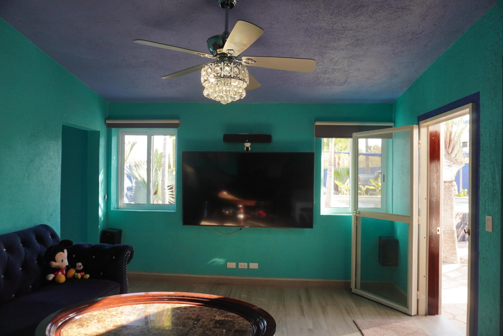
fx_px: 336
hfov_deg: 73.7
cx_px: 252
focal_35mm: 24
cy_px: 168
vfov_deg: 53.2
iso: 400
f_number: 3.5
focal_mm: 16
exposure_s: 1/250
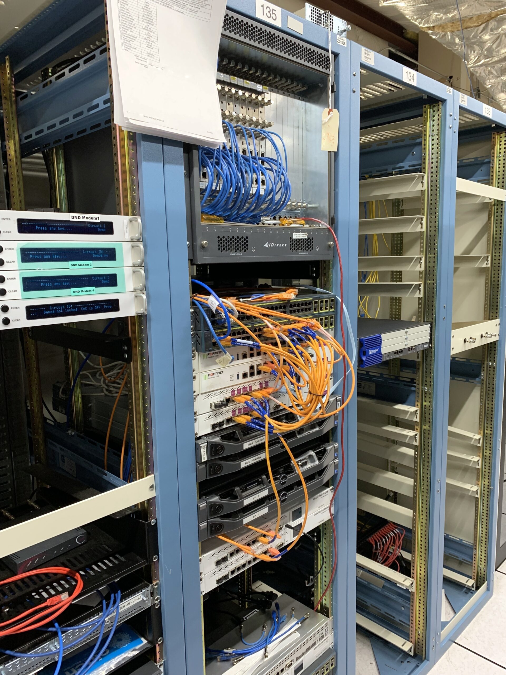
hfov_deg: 53.1
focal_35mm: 26
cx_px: 253
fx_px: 507
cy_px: 338
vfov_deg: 67.3
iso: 100
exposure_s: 1/60
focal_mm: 4.25
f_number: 1.8
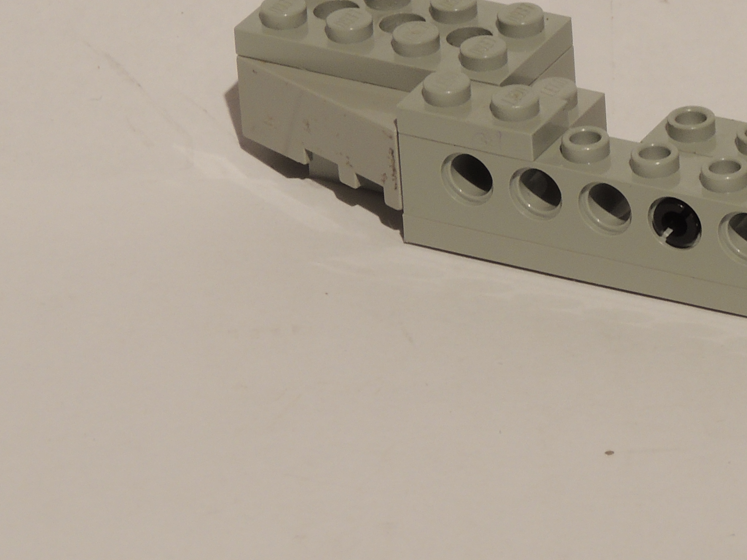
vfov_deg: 4.5
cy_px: 129
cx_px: 718
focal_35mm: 332
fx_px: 7164
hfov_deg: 6.0
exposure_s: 1/2.5
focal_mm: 24
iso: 100
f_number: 6.8
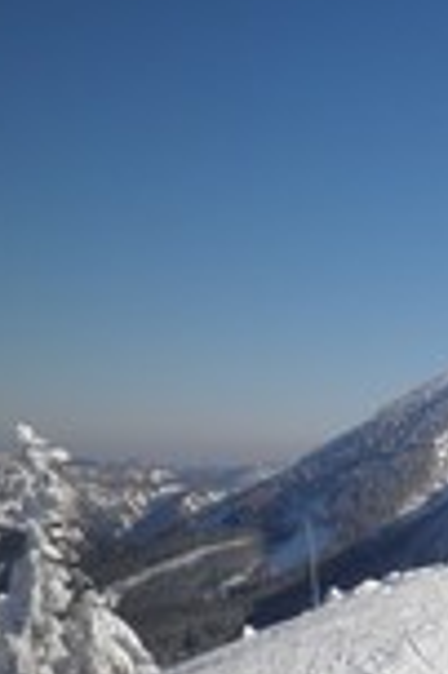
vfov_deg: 25.7
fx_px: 1459
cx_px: 783
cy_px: 494
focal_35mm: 78
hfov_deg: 15.3
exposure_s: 1/320
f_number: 8.2
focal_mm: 5.5
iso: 64
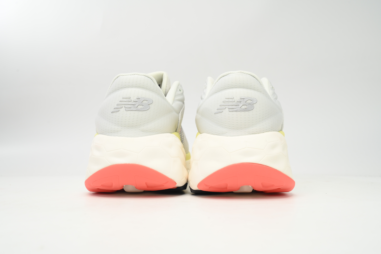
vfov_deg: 39.4
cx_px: 190
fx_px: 355
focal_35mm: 34
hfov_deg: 56.5
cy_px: 127
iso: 500
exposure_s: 1/100
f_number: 10
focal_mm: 33.5
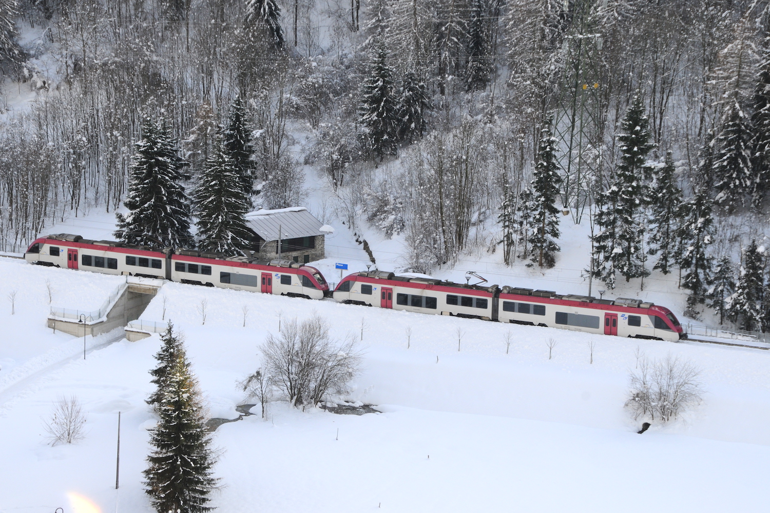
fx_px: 1925
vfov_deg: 15.2
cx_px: 385
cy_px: 256
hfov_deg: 22.6
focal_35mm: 90
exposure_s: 1/500
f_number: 11
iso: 400
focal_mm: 60
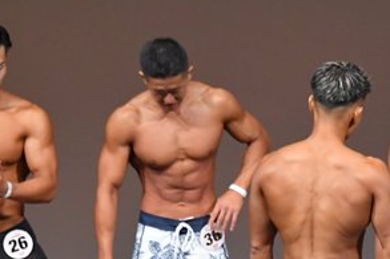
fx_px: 8153
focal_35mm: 753
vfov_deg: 1.8
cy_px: 286
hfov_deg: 2.7
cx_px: 352
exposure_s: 1/400
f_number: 5.6
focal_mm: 190
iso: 4000
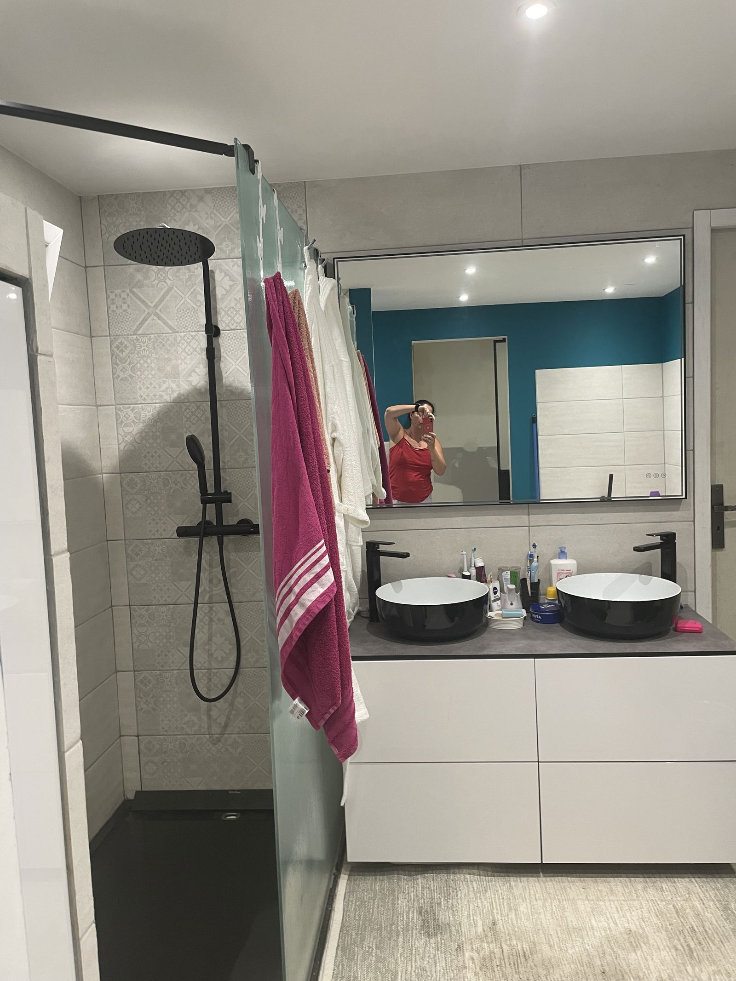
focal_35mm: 26
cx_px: 368
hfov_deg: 53.1
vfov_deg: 67.3
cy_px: 490
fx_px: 737
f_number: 1.6
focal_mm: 4.2
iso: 80
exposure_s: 1/50
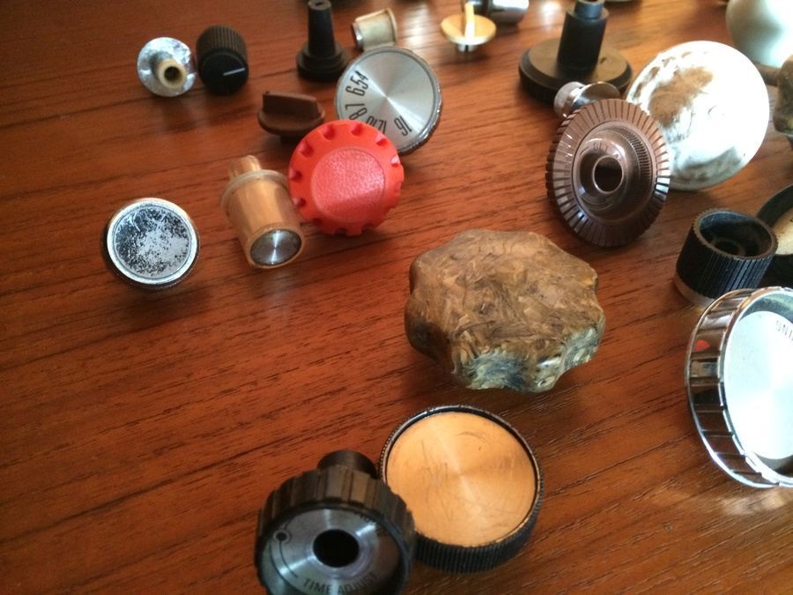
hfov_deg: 60.0
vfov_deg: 46.8
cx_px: 396
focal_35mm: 30
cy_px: 298
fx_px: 687
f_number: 2.2
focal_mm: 4.12
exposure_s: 1/17
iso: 320
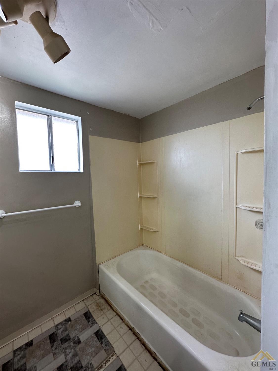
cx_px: 139
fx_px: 150
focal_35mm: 14
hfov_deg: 85.7
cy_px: 186
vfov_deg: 102.1
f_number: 2.2
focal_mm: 2.22
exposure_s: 1/120
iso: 125
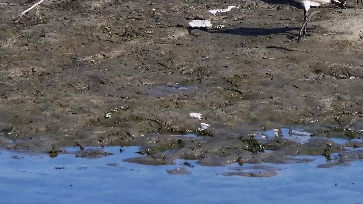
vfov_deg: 2.7
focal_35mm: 456
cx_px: 299
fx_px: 4389
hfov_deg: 4.7
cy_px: -50
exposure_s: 1/1600
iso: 800
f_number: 8
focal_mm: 100
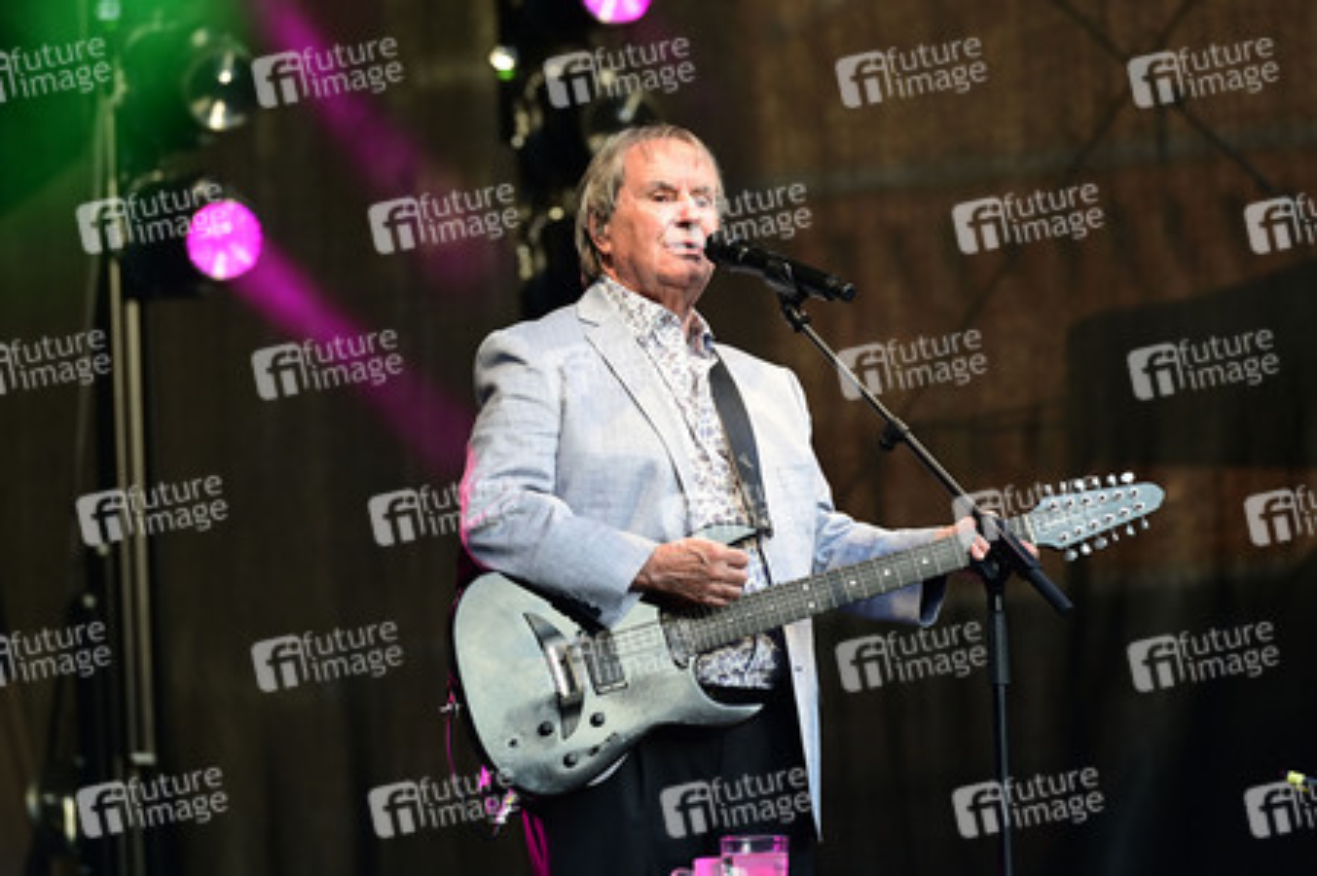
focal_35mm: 200
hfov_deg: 10.3
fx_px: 7311
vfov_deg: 6.9
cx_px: 658
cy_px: 438
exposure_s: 1/400
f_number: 4.5
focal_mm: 200
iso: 320
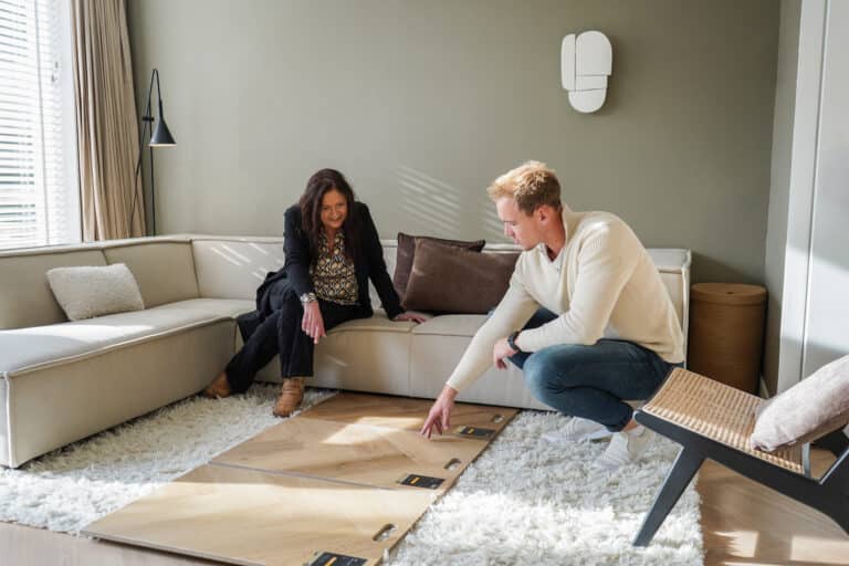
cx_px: 424
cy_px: 283
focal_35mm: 32
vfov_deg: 41.1
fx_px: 755
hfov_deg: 58.7
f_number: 4
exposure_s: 1/320
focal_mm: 32
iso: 400
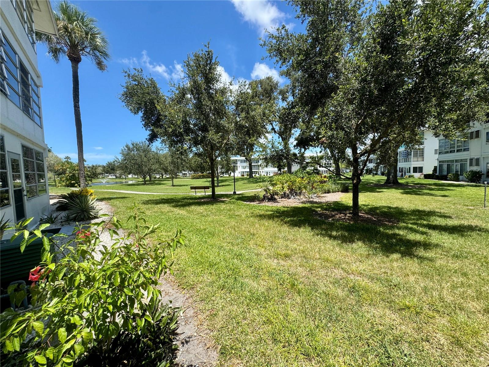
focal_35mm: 14
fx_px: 198
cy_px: 184
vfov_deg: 85.7
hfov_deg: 102.1
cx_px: 244
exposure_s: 1/1143
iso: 40
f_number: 2.2
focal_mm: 2.22
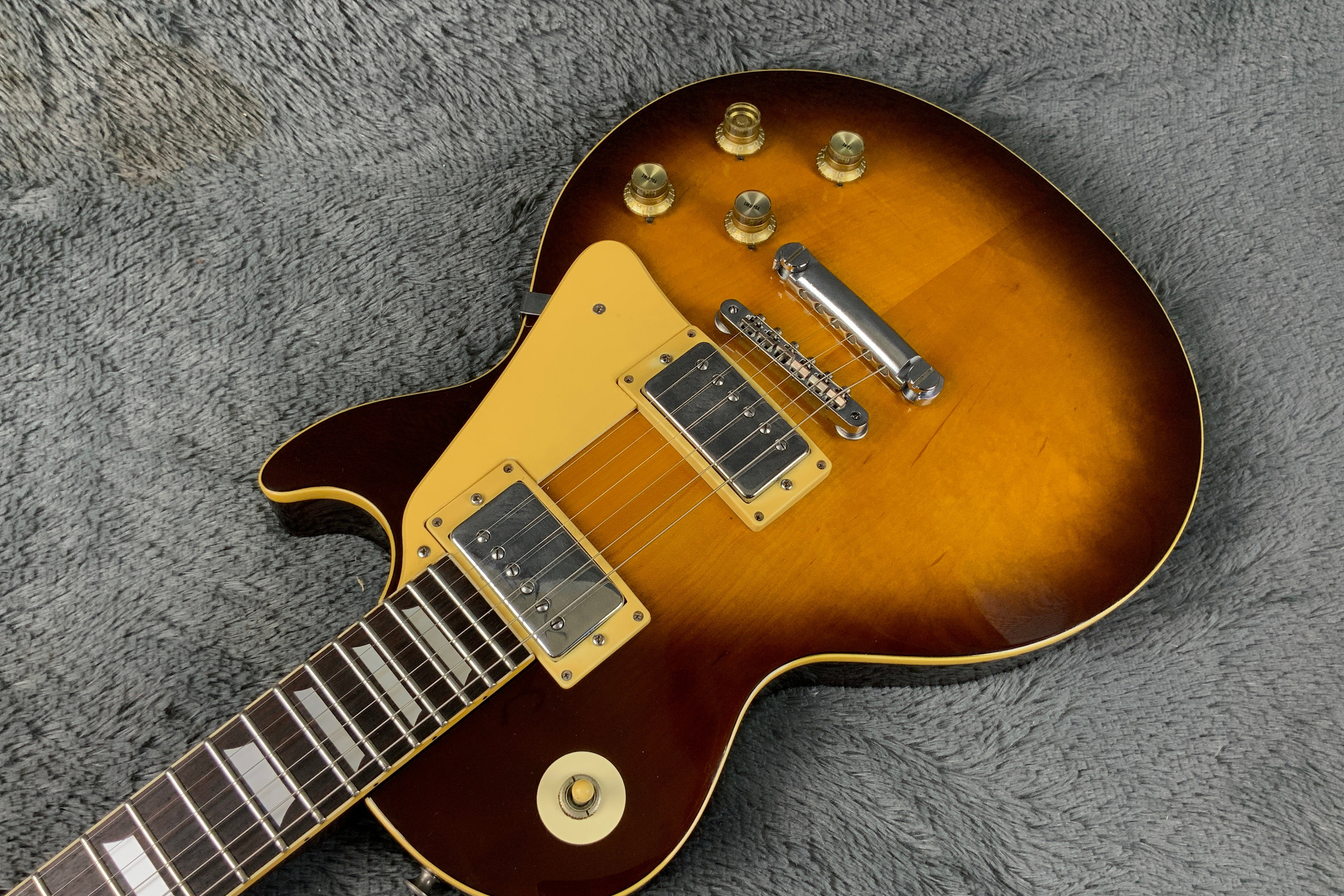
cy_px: 475
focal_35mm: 31
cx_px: 660
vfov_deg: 42.3
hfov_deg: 60.3
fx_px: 1157
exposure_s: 1/60
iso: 50
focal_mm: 3
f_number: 1.8
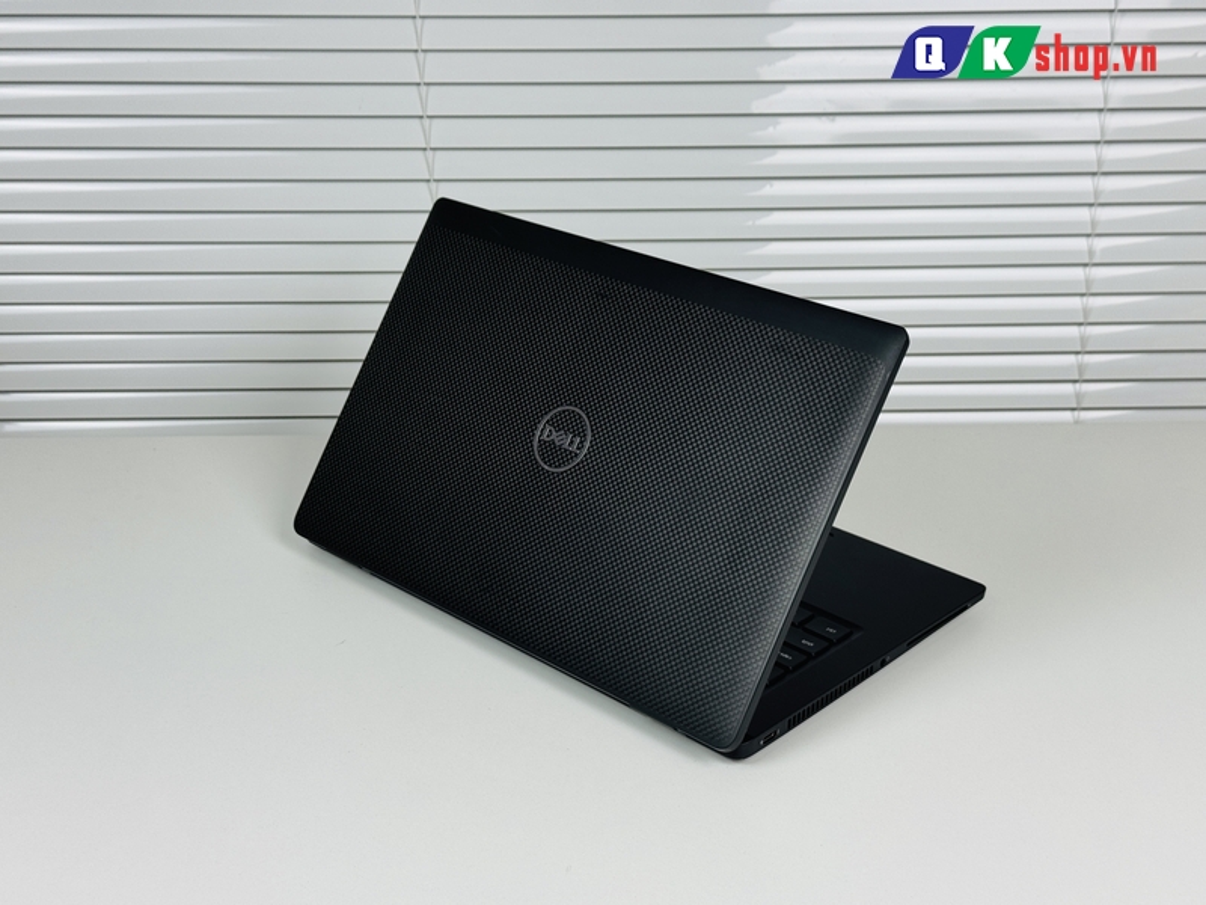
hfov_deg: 39.7
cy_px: 452
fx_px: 1672
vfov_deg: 30.3
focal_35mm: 48
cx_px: 603
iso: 50
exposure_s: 1/151
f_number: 1.78
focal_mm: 6.76
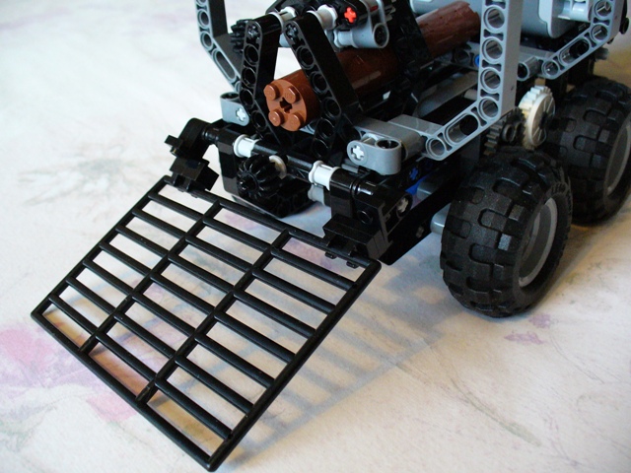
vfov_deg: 38.7
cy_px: 236
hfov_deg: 50.1
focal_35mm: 37
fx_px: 674
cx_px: 316
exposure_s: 1/30
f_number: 2.8
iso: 400
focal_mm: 6.1
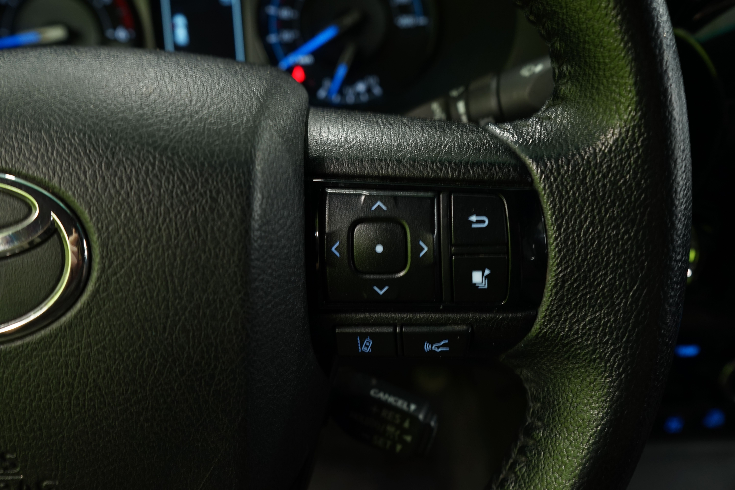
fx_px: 612
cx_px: 368
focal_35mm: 30
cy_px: 245
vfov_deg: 43.6
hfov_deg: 61.9
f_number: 6.3
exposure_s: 1/8
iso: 500
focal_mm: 30
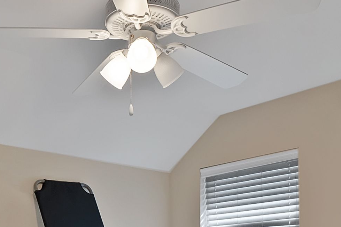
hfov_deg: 38.5
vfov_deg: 24.3
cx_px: 118
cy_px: 264
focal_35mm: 51
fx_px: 483
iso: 640
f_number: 9
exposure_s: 1/2
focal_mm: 12
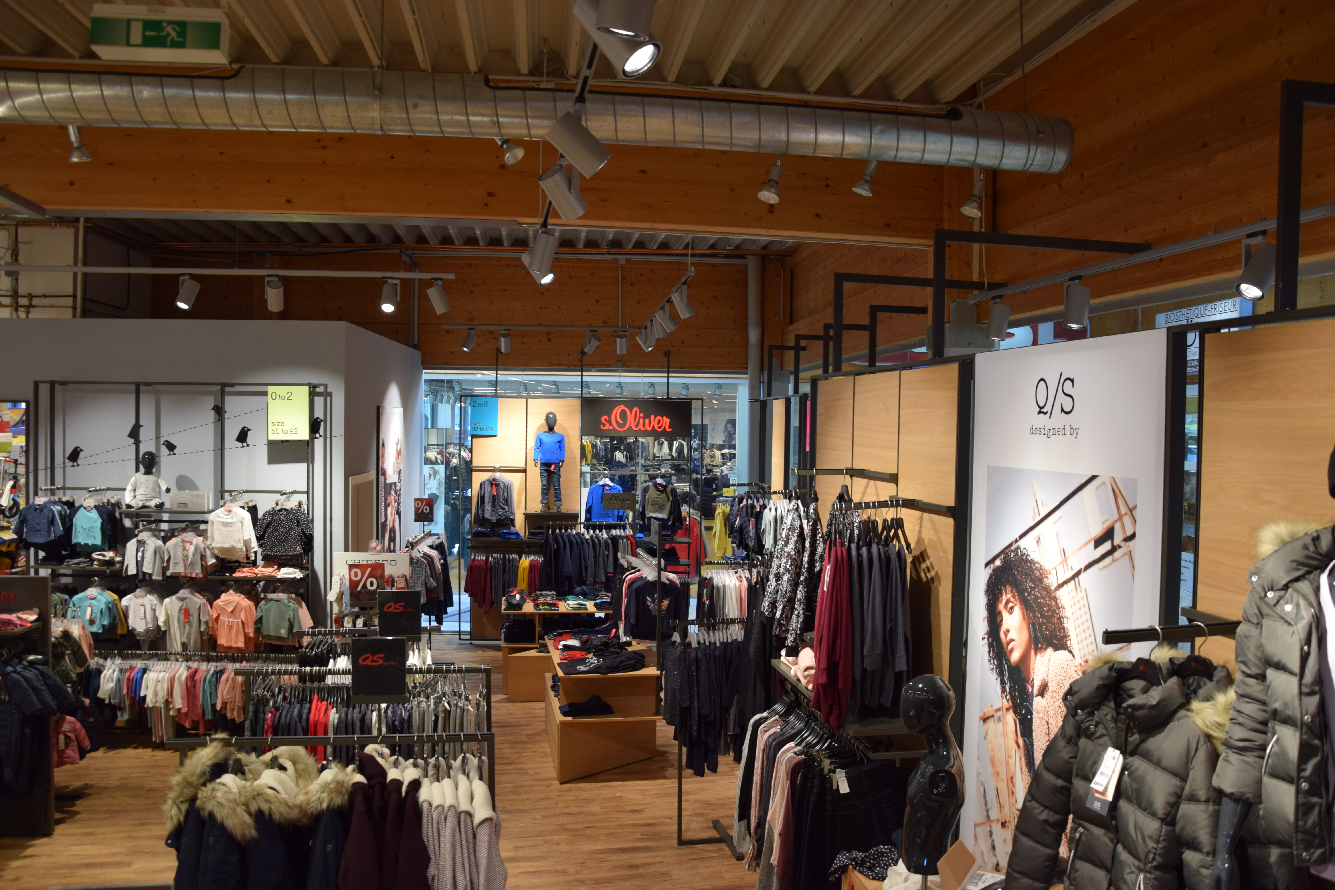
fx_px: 1001
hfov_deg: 67.4
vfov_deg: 47.9
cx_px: 668
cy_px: 445
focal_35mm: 27
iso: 400
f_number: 4.5
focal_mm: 18
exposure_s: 1/80
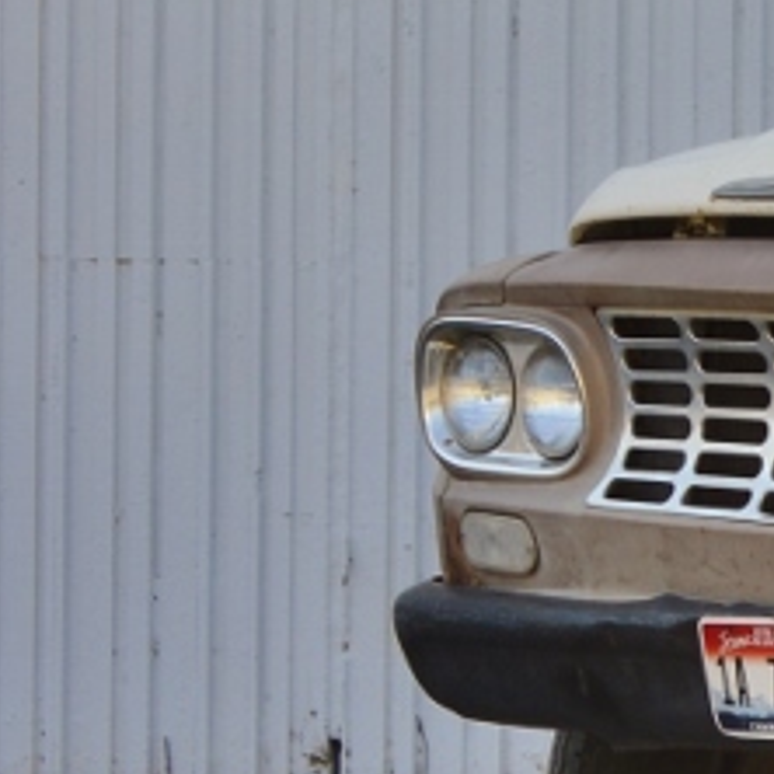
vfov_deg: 4.3
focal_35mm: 403
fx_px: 10206
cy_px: -106
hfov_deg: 4.2
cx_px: 2210
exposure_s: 1/160
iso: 100
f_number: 6.3
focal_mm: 55
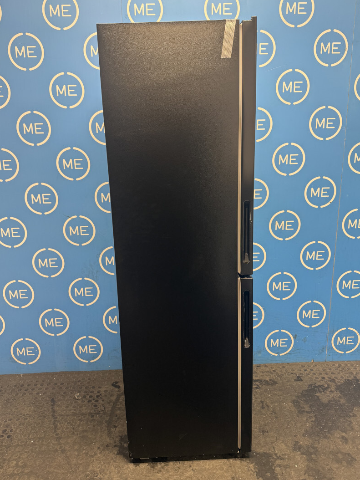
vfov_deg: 67.2
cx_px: 175
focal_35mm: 26
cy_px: 223
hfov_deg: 53.1
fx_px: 360
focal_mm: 6.76
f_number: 1.78
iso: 160
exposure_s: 1/50
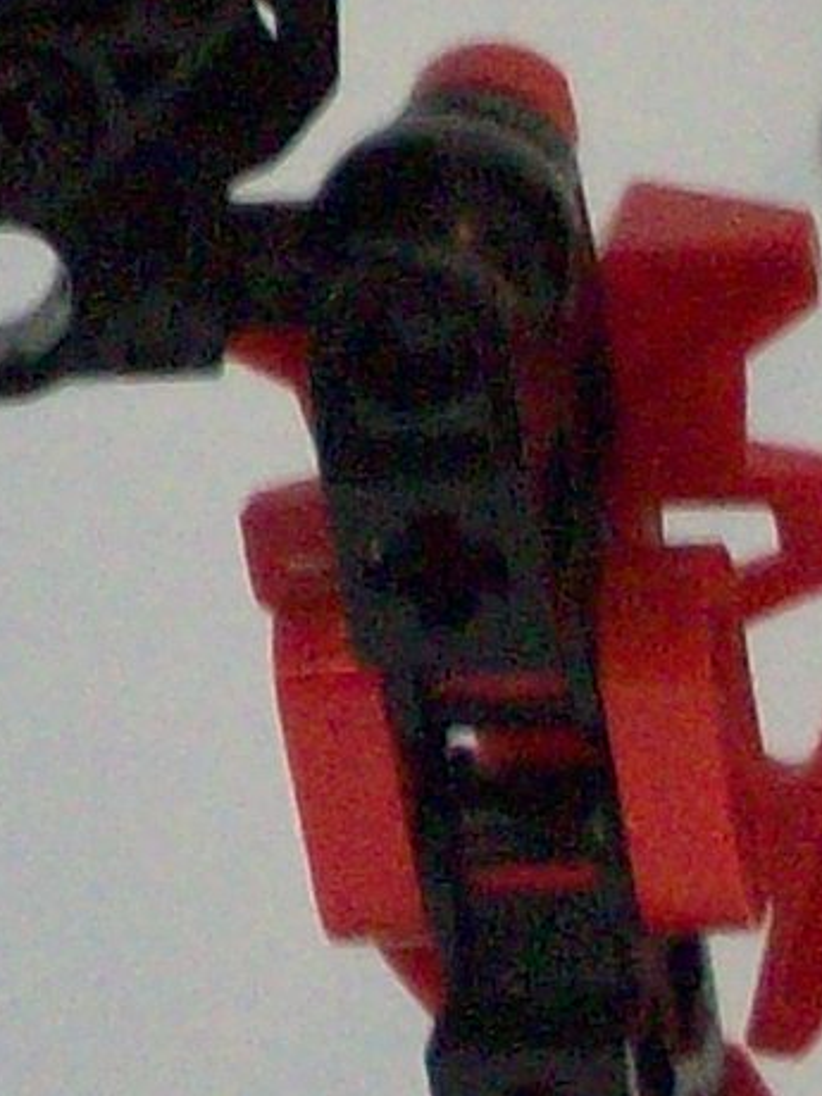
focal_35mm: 246
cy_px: 91
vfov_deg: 8.0
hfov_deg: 6.0
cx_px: -107
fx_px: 7789
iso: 200
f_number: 2.8
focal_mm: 6.2
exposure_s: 1/8
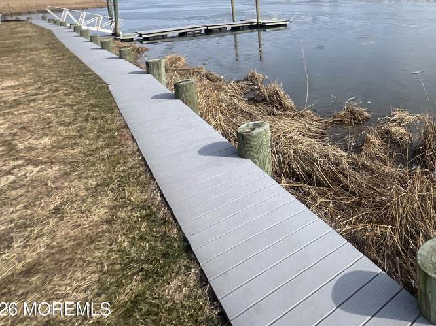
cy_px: 24
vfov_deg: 48.3
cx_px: 383
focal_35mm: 25
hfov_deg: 60.1
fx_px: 315
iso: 32
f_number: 1.8
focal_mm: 1.57
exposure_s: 1/2137
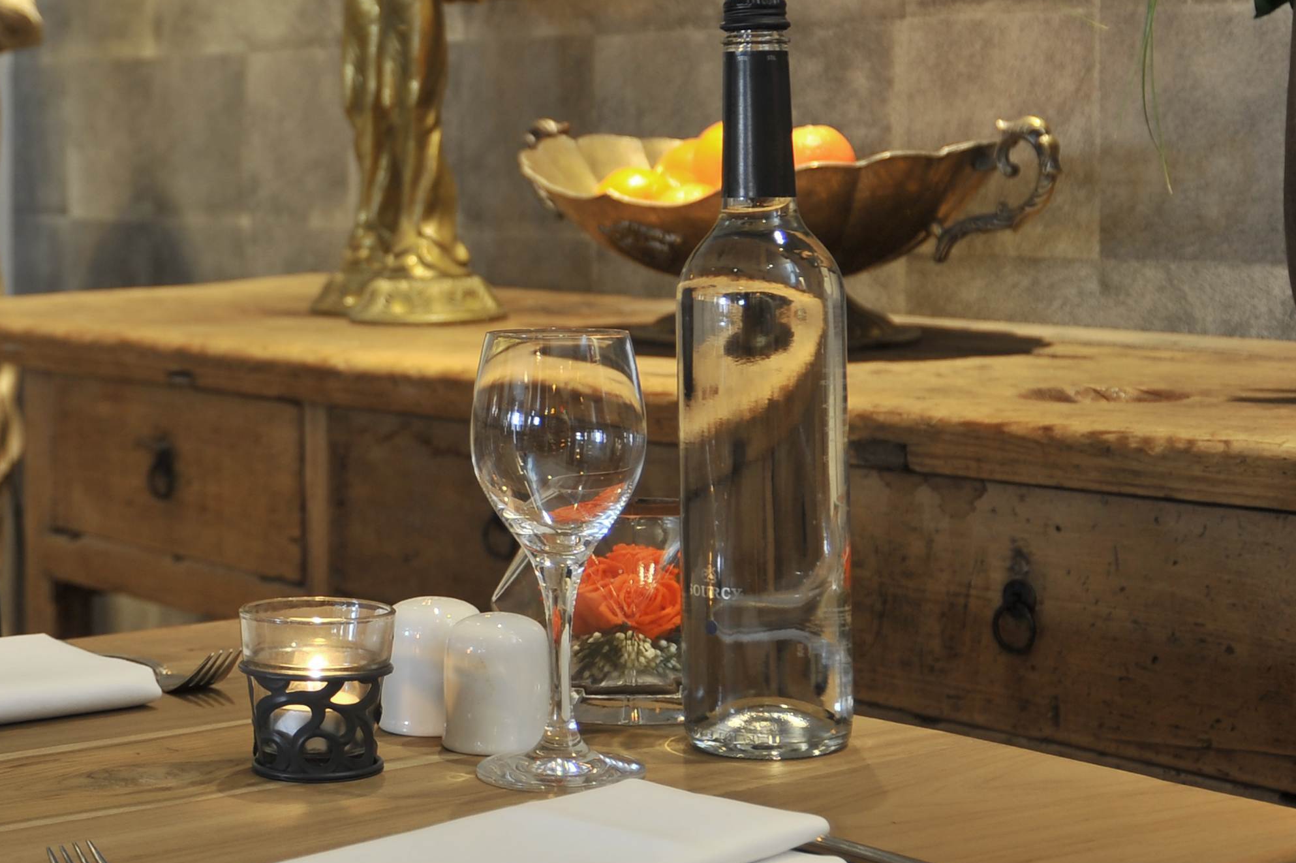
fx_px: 2699
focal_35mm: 75
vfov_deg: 18.0
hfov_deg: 27.0
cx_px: 559
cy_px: 136
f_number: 4.5
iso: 200
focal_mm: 35
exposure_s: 1/4
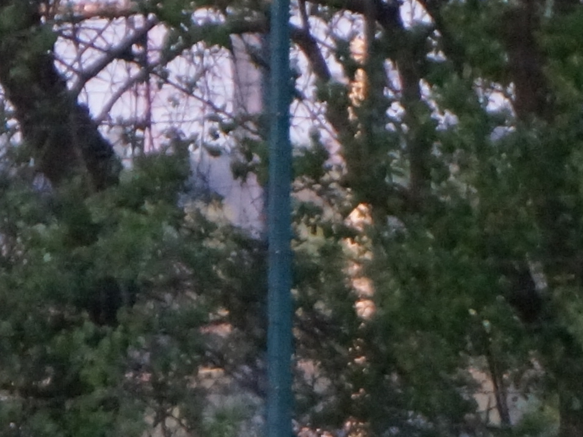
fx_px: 26203
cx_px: 239
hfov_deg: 1.3
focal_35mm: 1556
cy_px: 769
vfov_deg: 1.0
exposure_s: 1/800
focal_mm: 210
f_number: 6.3
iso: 3200
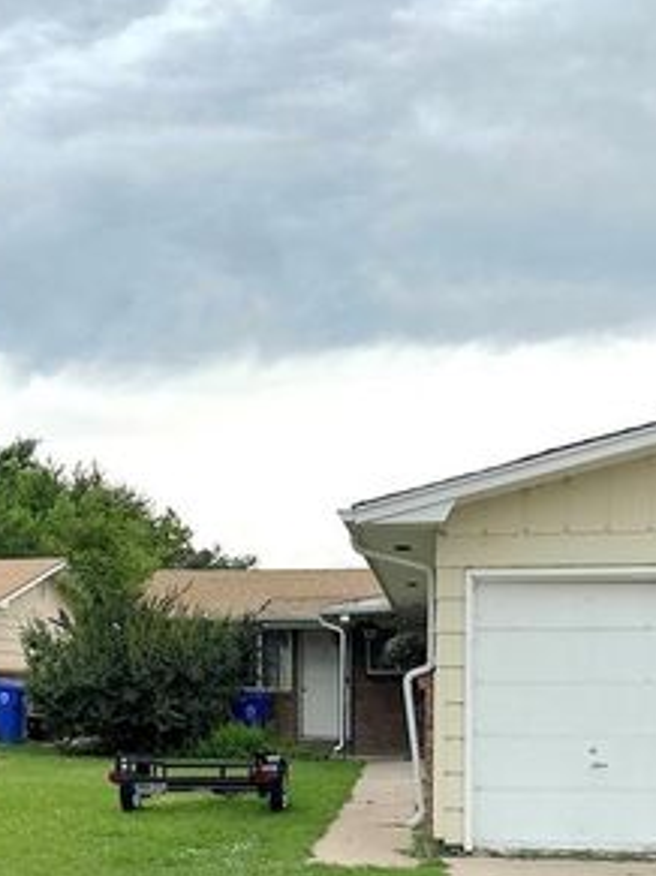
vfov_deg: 34.2
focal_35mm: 55
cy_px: 658
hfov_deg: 26.4
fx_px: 1391
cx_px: 229
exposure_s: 1/5848
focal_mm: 6.86
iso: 80
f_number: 1.78
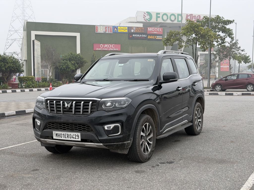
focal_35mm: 48
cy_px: 95
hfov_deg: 39.7
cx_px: 127
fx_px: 352
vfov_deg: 30.3
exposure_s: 1/1203
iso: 64
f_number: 1.78
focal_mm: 6.76
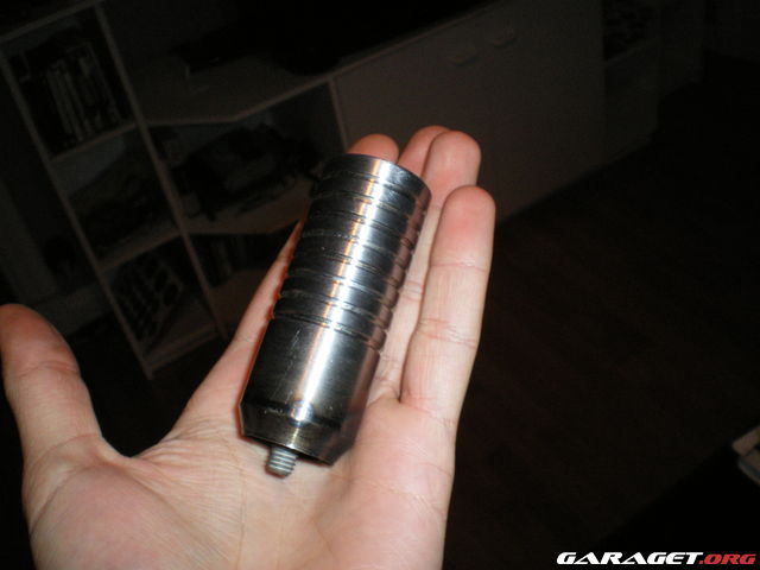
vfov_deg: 37.7
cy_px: 285
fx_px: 834
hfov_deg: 49.0
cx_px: 380
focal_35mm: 38
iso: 320
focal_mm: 6.3
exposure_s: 1/50
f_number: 4.6
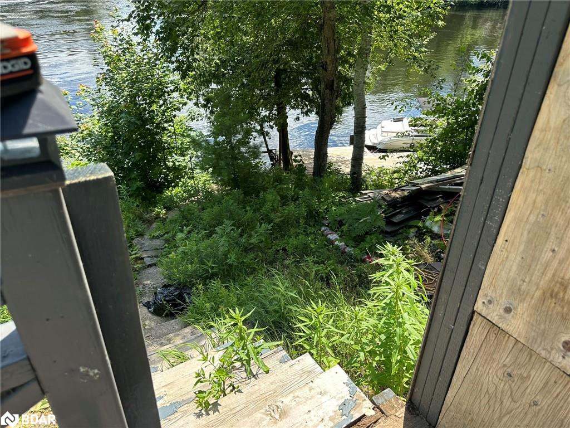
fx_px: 395
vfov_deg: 56.8
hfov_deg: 71.6
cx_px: 285
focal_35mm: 24
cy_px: 214
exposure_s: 1/1083
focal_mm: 6.86
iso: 80
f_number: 1.78
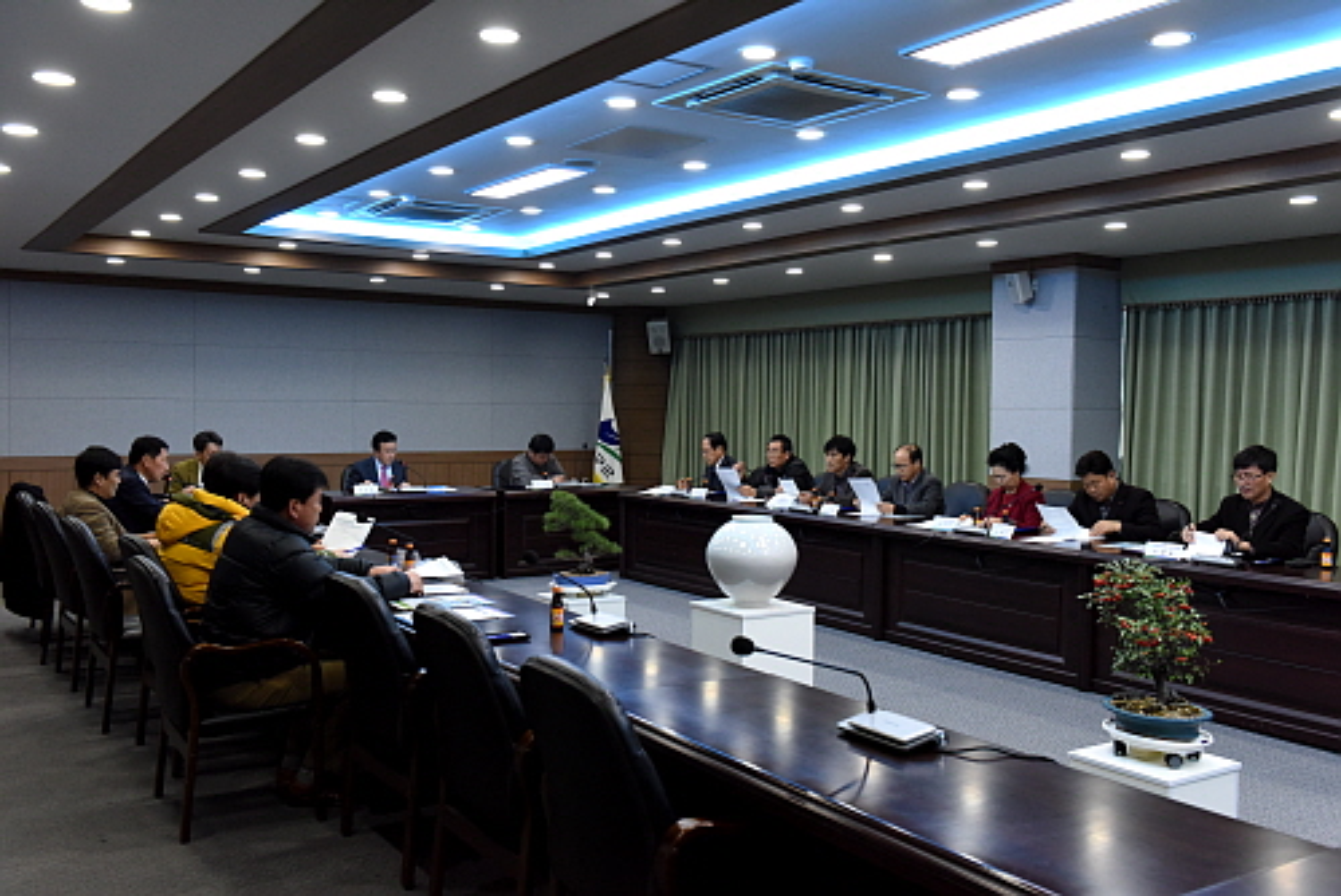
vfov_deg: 38.9
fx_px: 1267
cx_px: 670
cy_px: 448
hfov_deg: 55.8
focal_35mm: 34
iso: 2500
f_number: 5.6
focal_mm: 34
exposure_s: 1/125
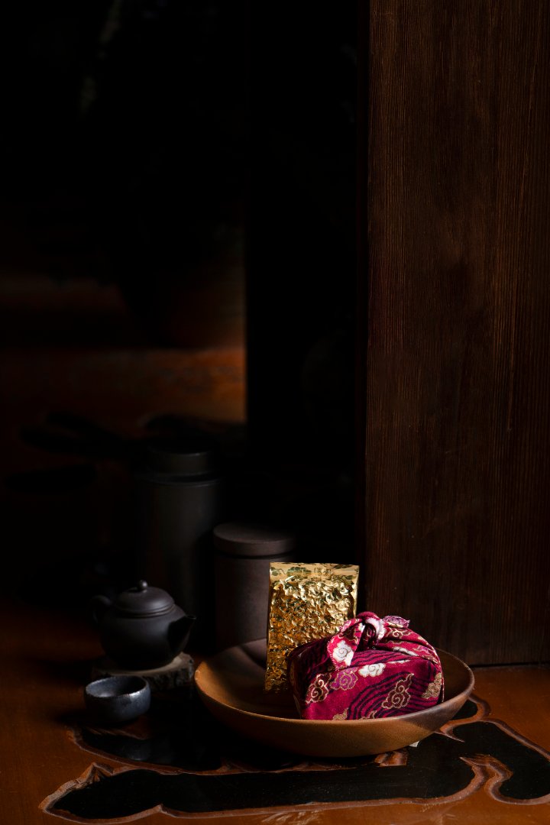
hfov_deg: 10.8
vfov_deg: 16.1
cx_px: 275
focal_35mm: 127
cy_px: 412
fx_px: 2910
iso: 200
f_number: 3.5
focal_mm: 85
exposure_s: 1/250
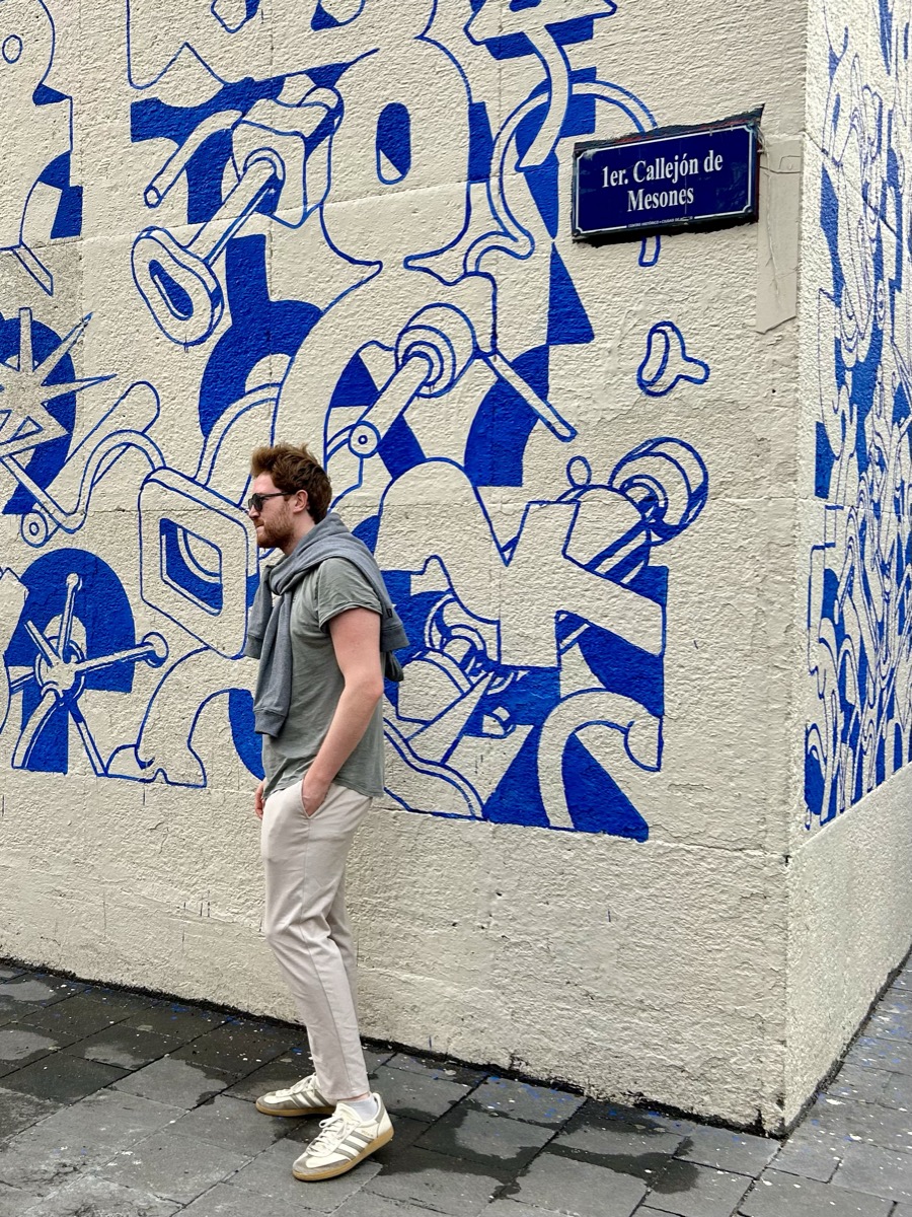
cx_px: 456
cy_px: 608
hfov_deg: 53.1
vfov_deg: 67.3
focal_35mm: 26
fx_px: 913
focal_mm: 5.7
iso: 50
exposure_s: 1/957
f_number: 1.5
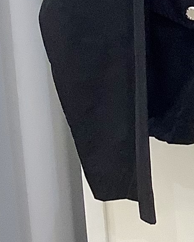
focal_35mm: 172
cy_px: -134
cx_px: 455
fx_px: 1235
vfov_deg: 10.8
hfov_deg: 8.3
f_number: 2.4
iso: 80
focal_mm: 3.3
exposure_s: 1/50
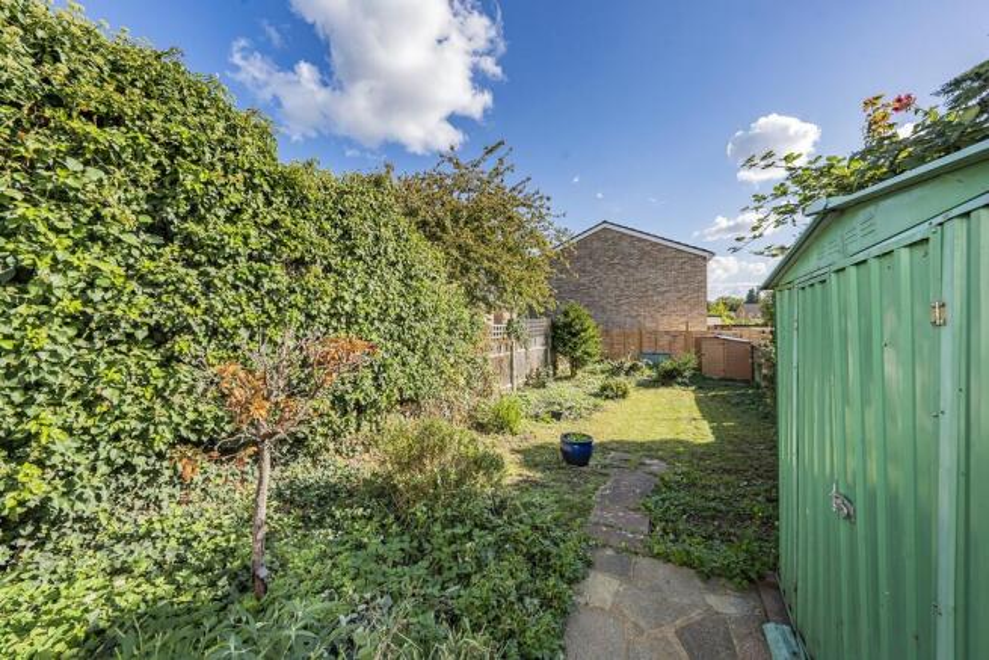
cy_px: 330
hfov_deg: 112.6
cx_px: 494
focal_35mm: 12
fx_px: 330
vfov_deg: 90.0
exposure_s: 1/400
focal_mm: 12
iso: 320
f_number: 9
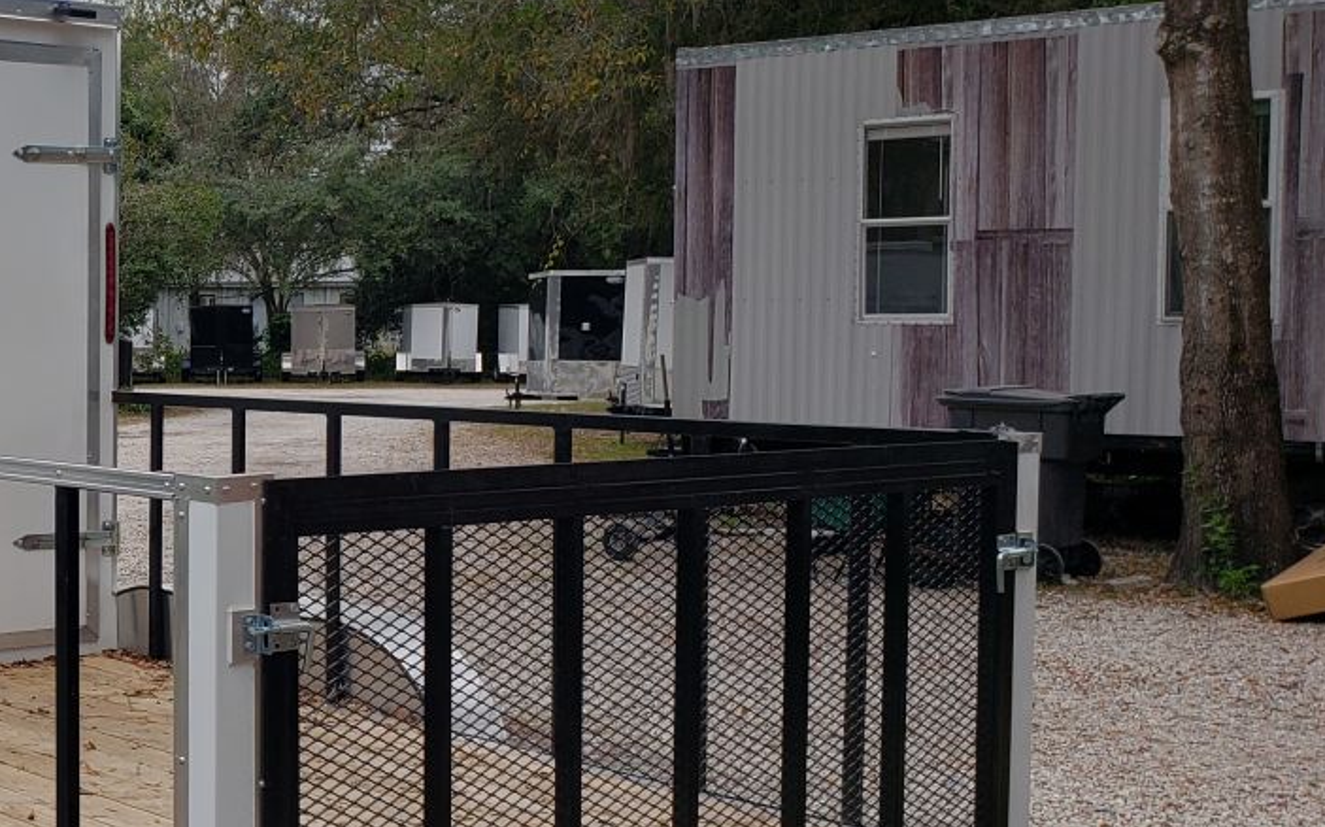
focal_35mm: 55
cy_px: 429
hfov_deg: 34.0
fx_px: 1985
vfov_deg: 23.5
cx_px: 34
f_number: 2.4
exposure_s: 1/583
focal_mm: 4.3
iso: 50
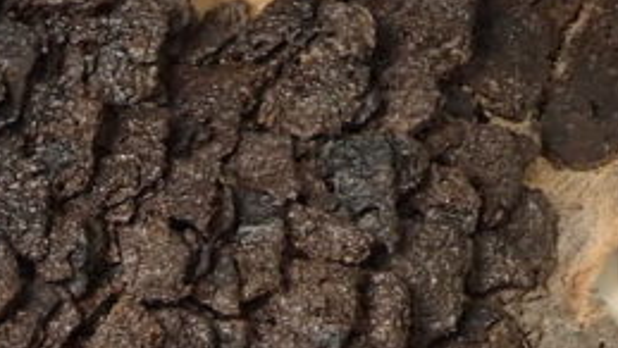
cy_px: 617
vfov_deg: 9.0
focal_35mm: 129
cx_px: -146
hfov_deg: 15.9
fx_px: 2115
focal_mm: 5.5
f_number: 2.3
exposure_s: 1/40
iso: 200
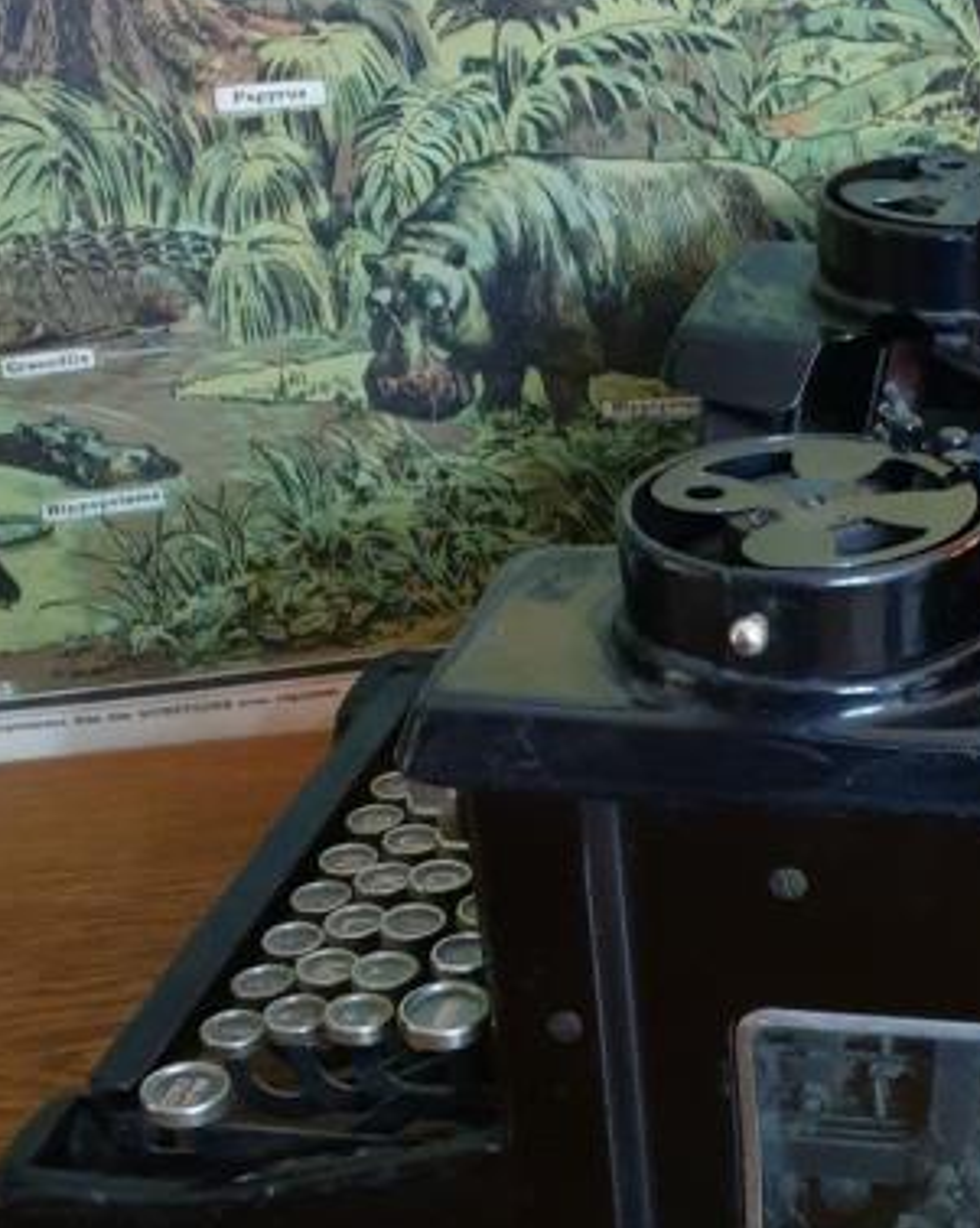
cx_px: 977
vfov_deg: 27.2
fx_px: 2505
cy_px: 896
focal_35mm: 69
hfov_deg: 21.4
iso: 500
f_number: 1.5
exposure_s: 1/10
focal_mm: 4.3
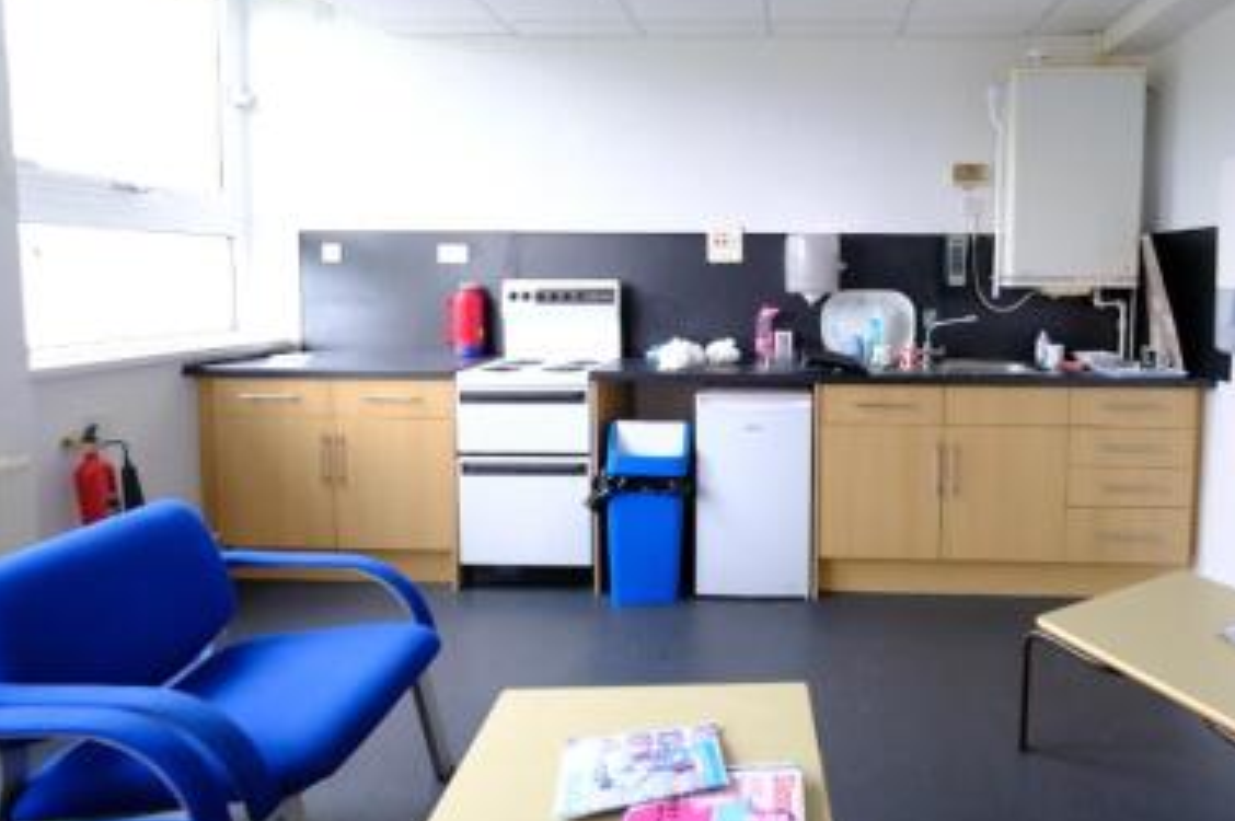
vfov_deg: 63.6
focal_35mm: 19
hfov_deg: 85.3
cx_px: 772
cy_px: 314
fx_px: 651
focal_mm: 10
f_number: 4
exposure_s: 1/15
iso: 160
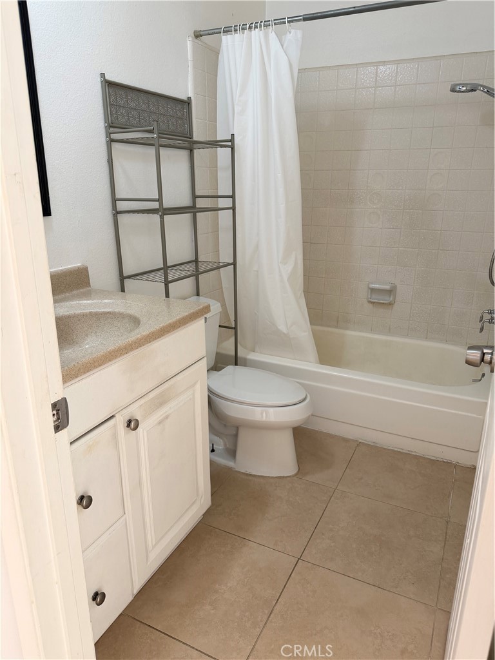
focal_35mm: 24
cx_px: 248
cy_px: 330
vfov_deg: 71.6
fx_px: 458
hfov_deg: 56.8
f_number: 1.78
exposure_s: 1/120
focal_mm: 6.76
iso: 160
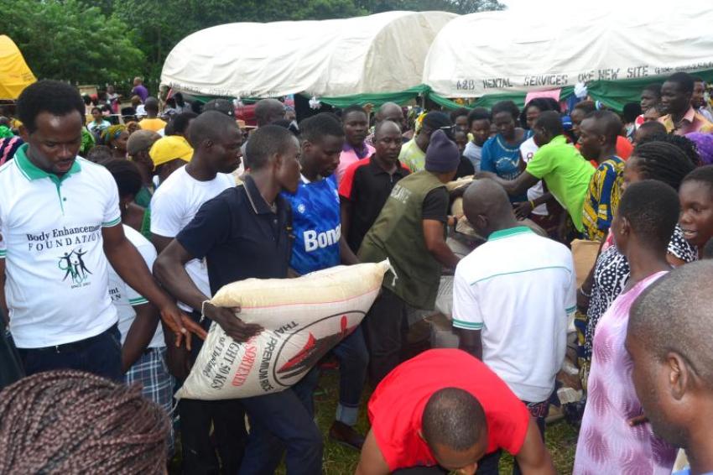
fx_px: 683
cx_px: 356
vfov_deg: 38.3
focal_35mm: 34
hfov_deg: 55.1
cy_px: 238
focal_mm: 23
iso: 200
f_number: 7.1
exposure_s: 1/200
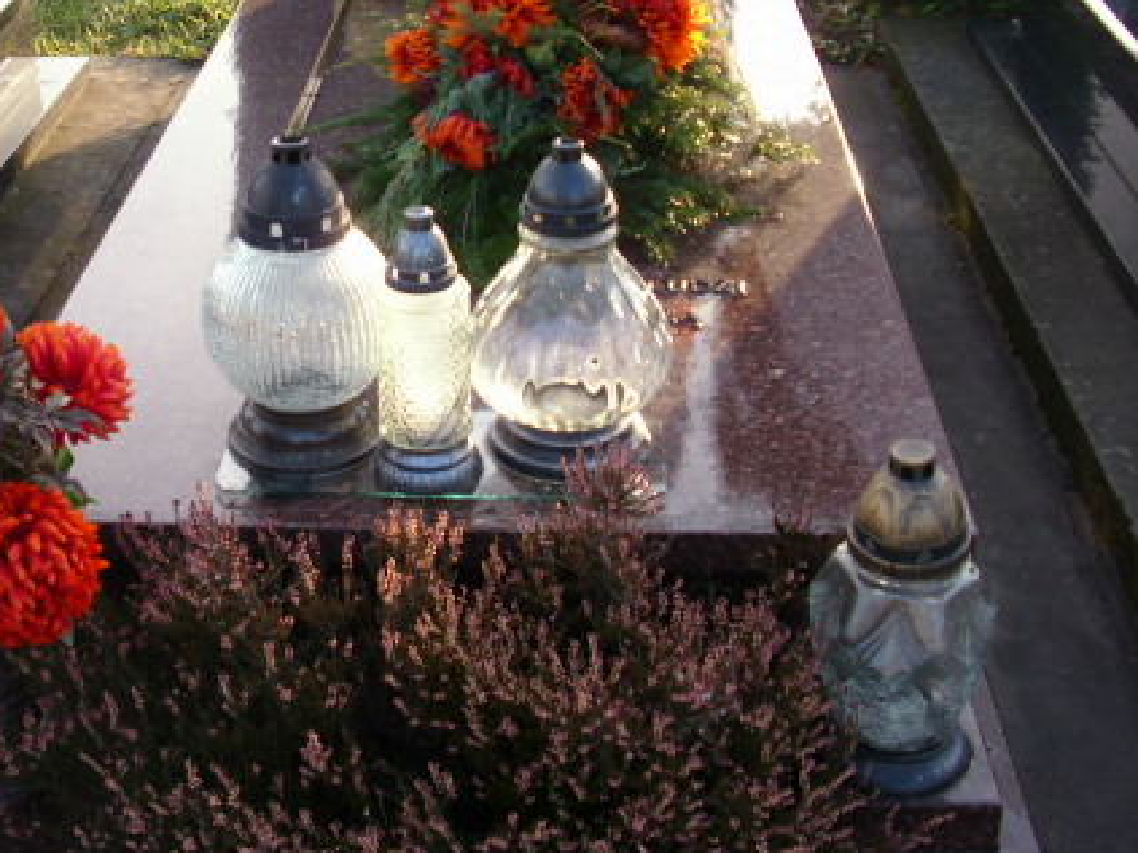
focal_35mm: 56
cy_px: 234
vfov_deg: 25.8
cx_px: 514
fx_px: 1840
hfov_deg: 34.3
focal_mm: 6.2
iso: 50
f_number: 2.8
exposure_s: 1/148
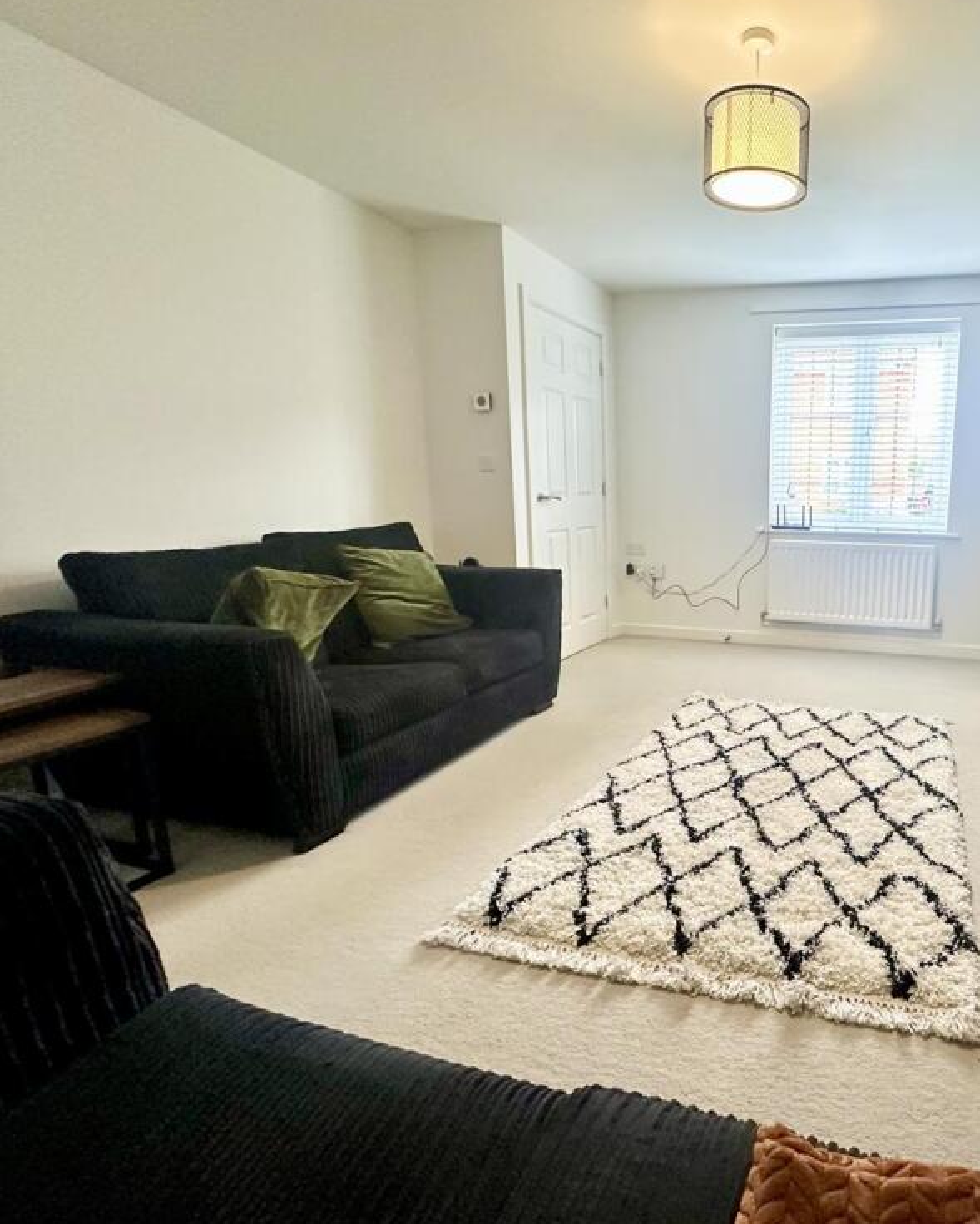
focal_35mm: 19
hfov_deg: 66.1
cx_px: 745
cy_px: 615
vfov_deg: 83.3
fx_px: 689
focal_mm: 2.22
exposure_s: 1/94
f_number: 2.2
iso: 320
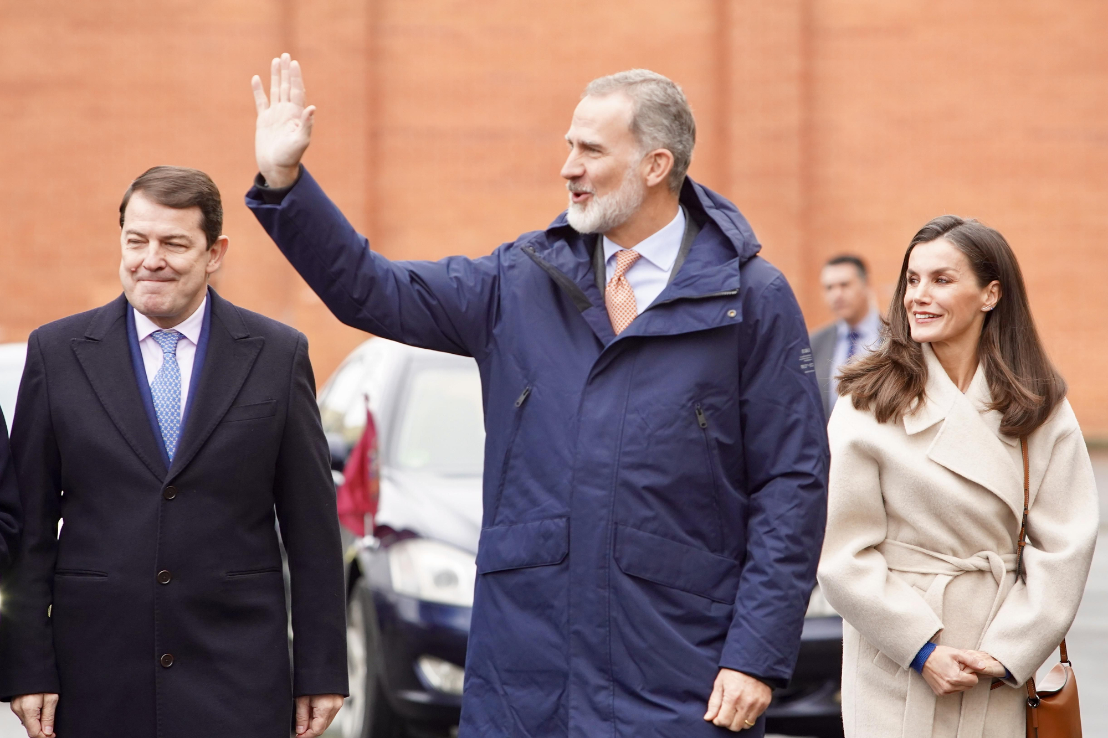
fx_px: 6155
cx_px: 554
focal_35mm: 200
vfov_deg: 6.9
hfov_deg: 10.3
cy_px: 369
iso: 1250
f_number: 5
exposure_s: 1/320
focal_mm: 200
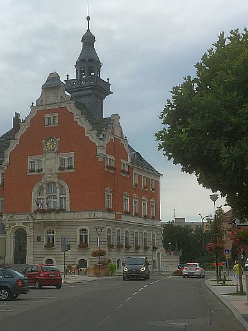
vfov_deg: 32.2
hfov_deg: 24.1
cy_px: 168
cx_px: 58
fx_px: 573
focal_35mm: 60
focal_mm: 4.15
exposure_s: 1/1041
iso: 32
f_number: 2.2
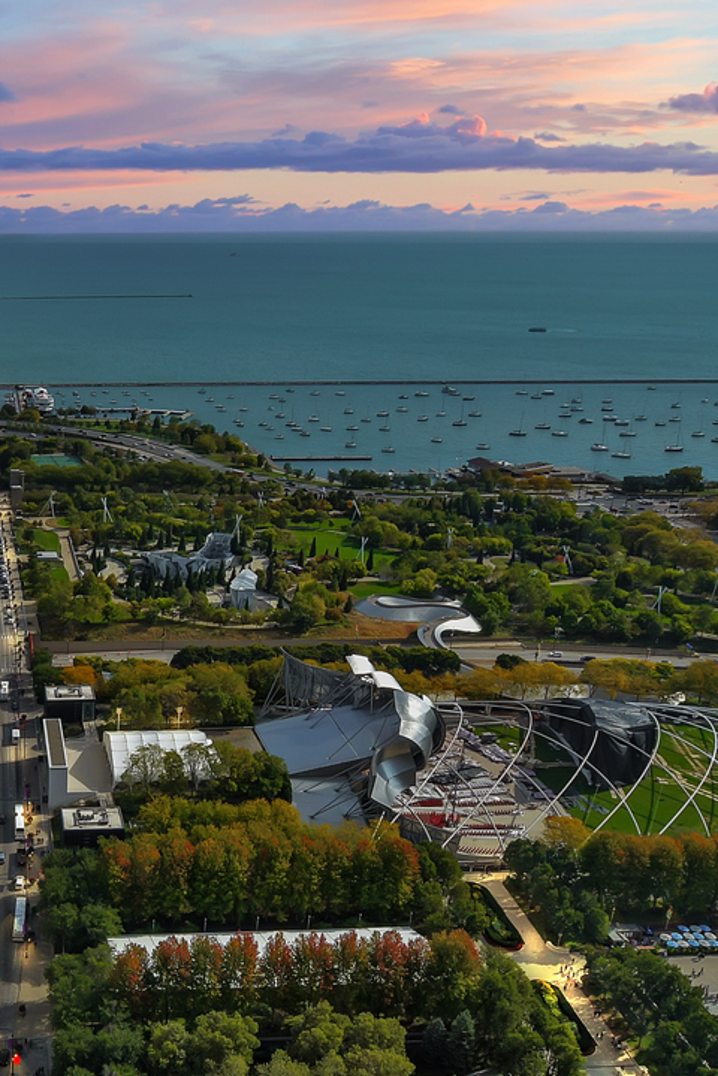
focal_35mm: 36
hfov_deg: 34.7
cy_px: 704
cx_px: 67
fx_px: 1077
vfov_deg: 52.3
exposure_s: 1/250
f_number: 11
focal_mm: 11
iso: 320
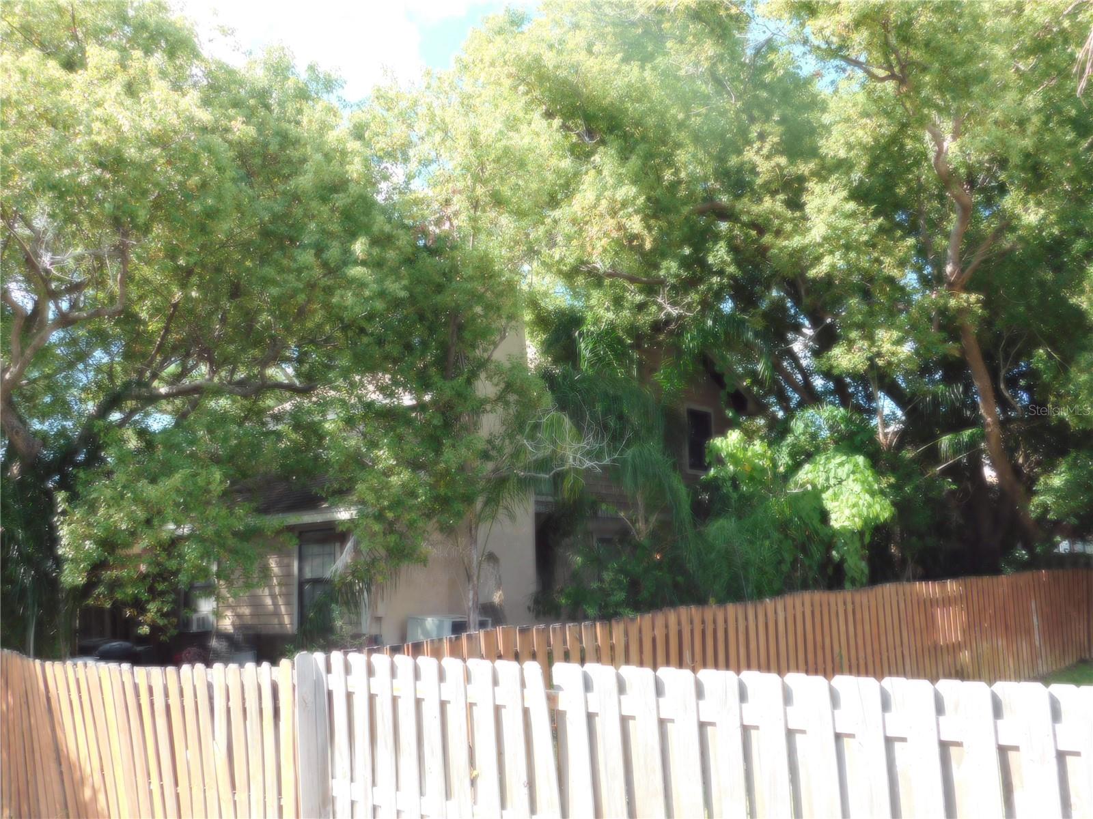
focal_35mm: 36
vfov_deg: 39.7
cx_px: 546
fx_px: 1137
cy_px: 410
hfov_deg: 51.4
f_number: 3.5
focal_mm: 6.3
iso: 125
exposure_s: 1/250
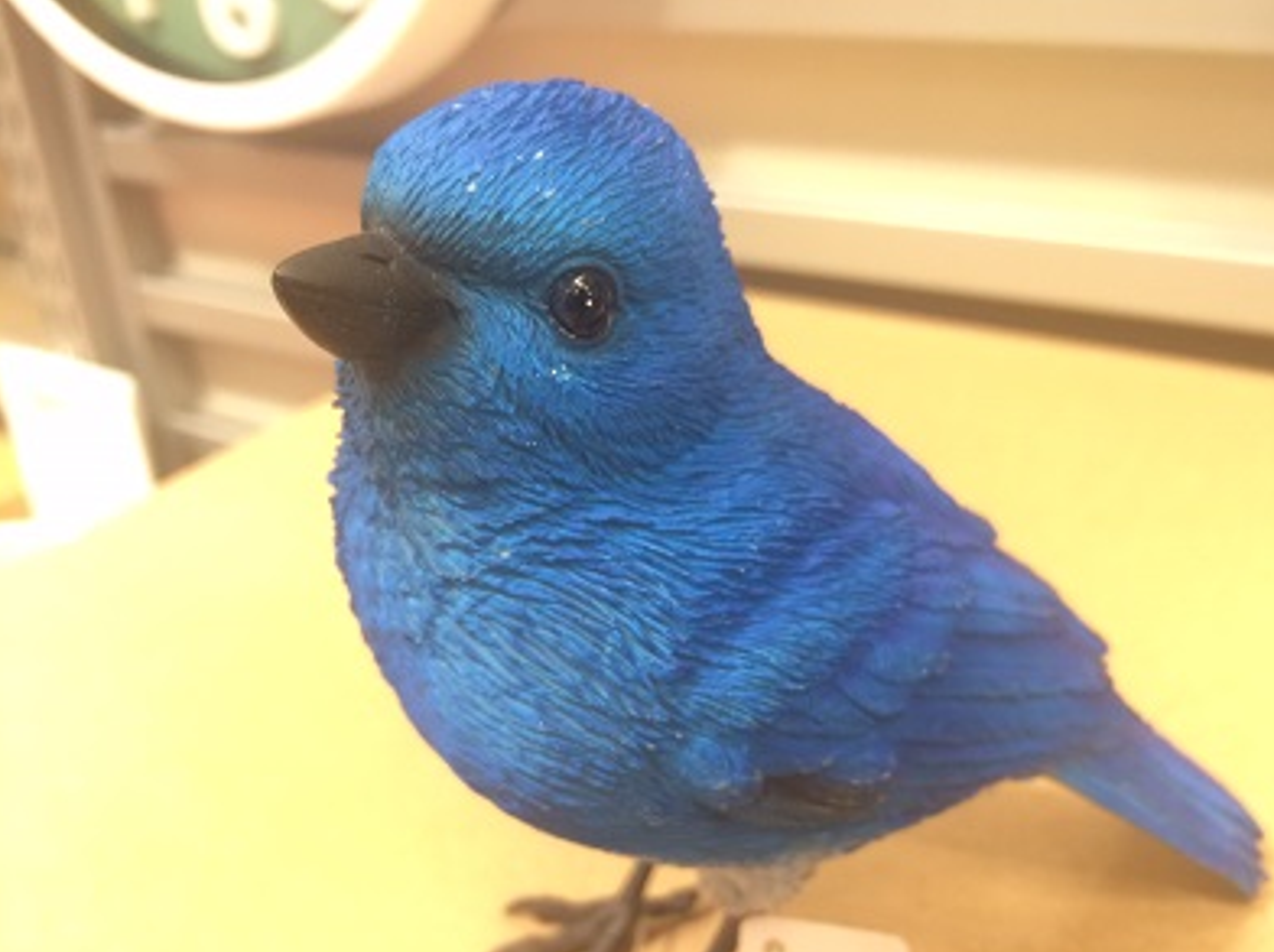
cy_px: 489
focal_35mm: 30
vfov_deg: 46.7
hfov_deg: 60.0
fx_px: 1103
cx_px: 648
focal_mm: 4.15
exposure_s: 1/30
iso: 125
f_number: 2.2
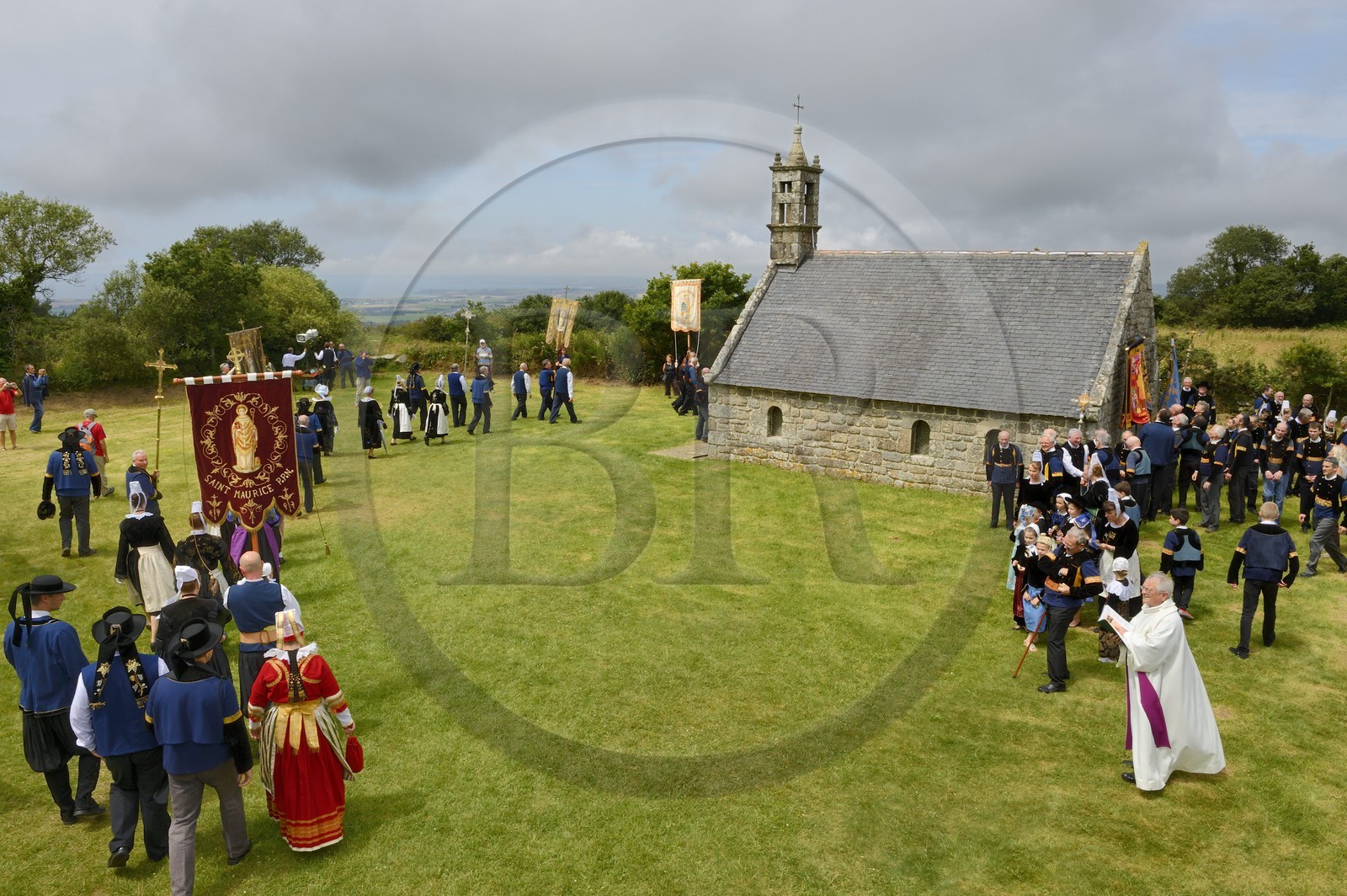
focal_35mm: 24
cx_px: 674
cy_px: 448
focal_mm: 24
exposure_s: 1/200
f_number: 18
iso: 400
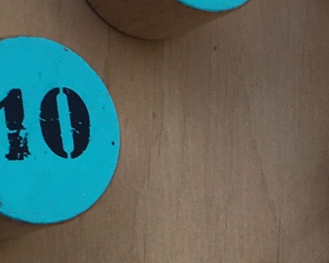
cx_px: 340
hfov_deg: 11.4
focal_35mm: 167
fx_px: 1627
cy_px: 435
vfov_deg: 9.0
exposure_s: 1/100
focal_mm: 4.15
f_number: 2.2
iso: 25
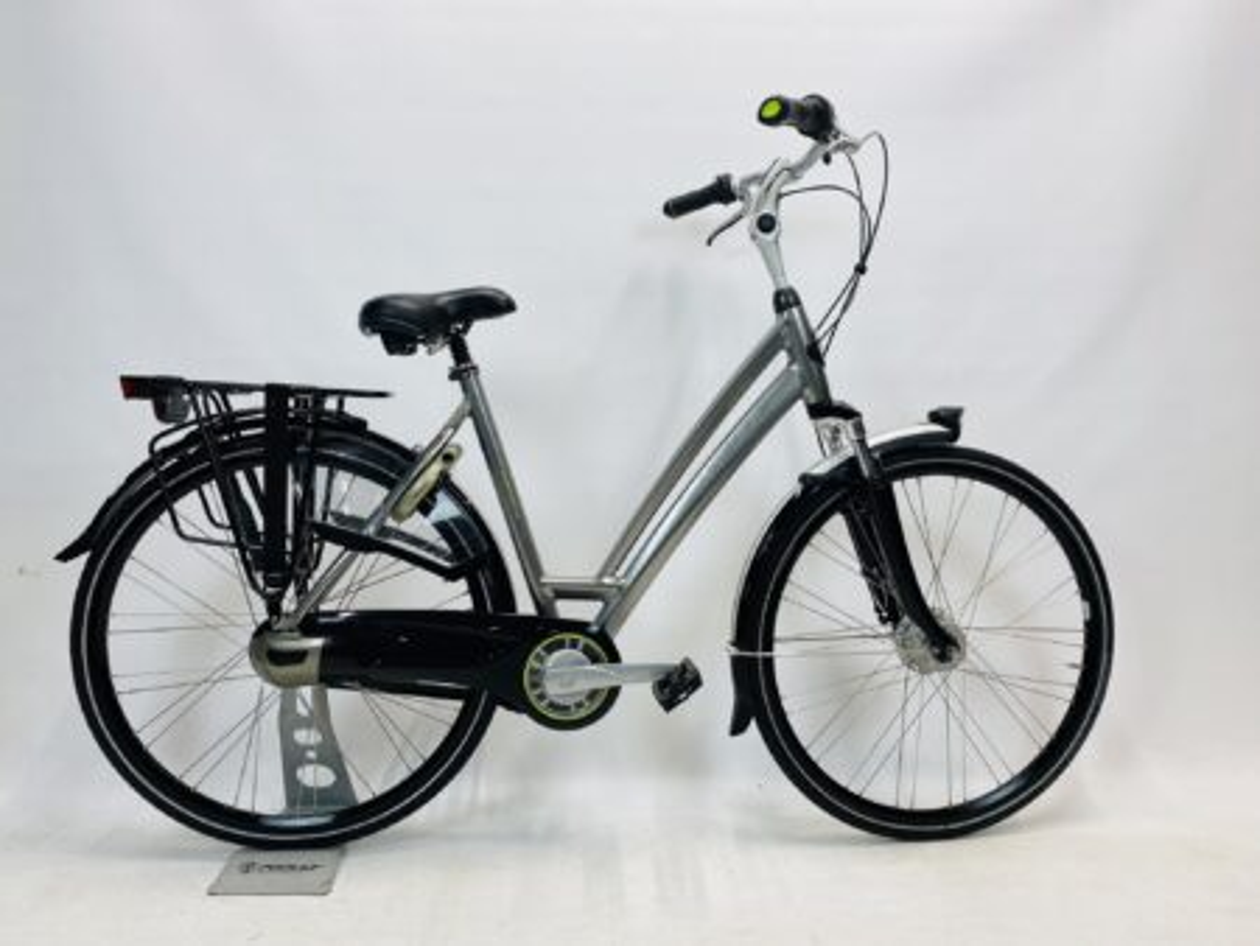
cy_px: 473
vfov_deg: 53.1
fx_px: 947
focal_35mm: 26
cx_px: 630
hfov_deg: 67.3
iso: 40
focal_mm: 4.25
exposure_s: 1/100
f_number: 1.8
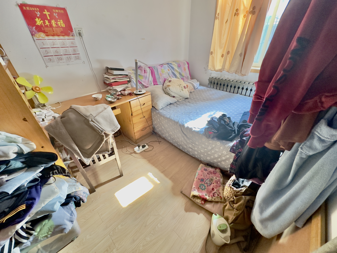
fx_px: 136
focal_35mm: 14
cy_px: 126
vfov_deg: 85.7
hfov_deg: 102.1
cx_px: 168
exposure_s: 1/60
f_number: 2.2
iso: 320
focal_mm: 2.22
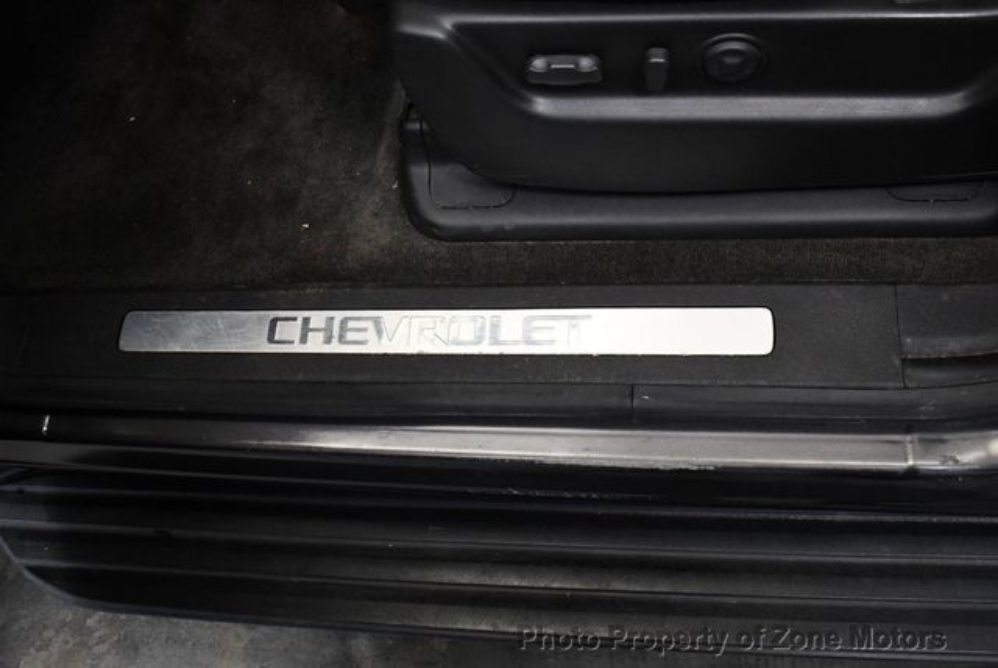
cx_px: 499
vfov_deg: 36.9
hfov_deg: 53.1
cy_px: 334
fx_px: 999
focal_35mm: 36
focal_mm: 18
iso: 2000
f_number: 3.5
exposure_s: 1/125
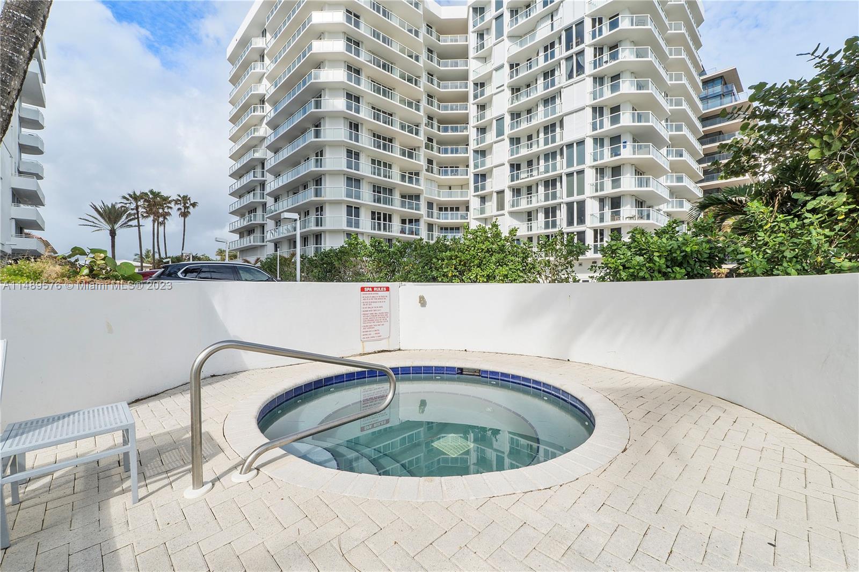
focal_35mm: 15
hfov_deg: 100.4
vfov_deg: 77.3
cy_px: 286
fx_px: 358
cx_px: 430
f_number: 11
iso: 100
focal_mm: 10
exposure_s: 1/160
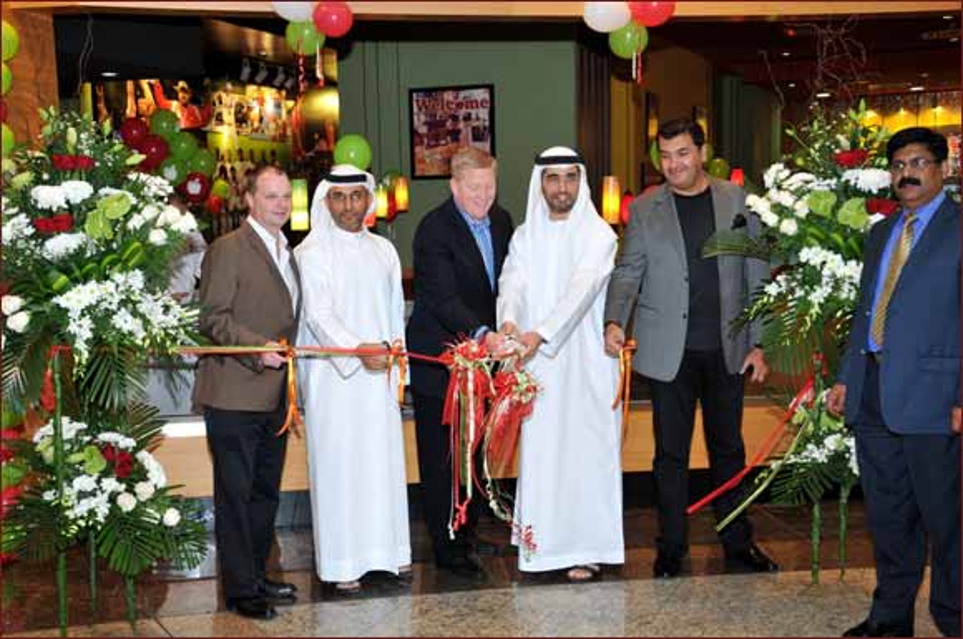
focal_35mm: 51
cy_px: 320
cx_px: 482
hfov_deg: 38.9
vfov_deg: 26.4
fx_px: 1362
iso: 640
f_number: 5.6
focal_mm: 34
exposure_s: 1/125
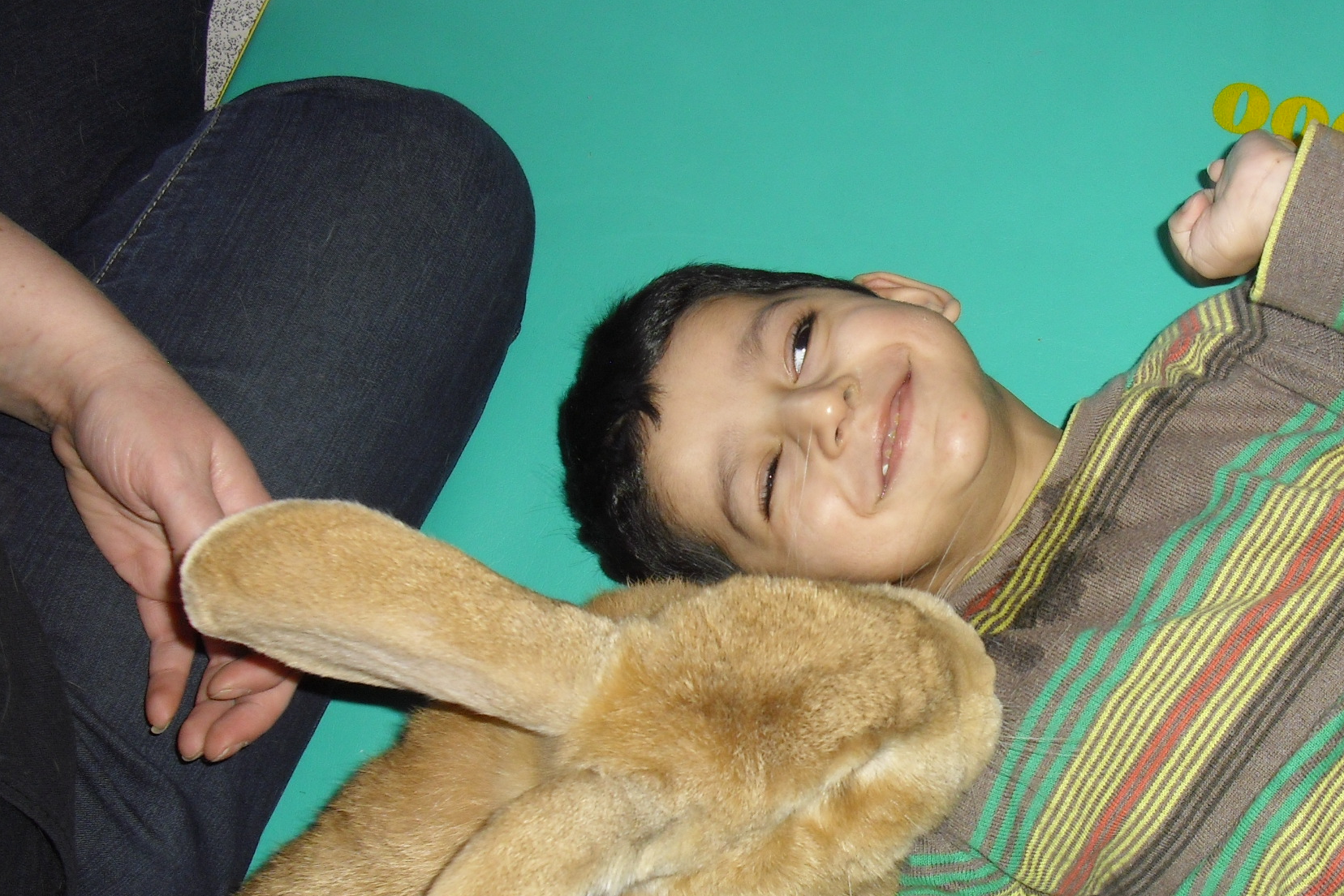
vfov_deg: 24.5
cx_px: 908
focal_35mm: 55
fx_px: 2053
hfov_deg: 35.8
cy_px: 610
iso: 100
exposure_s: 1/60
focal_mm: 6.2
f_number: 2.8
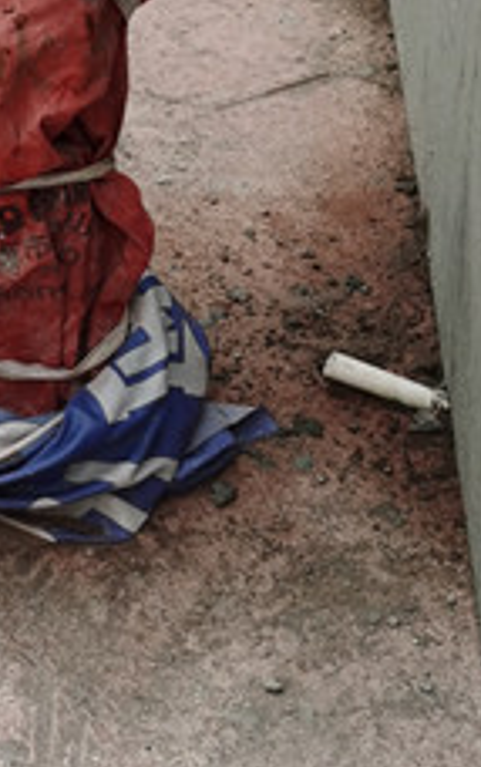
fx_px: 2448
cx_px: -77
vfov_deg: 17.7
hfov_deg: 11.0
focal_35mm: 117
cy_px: 193
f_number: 1.8
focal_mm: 5.58
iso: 50
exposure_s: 1/651
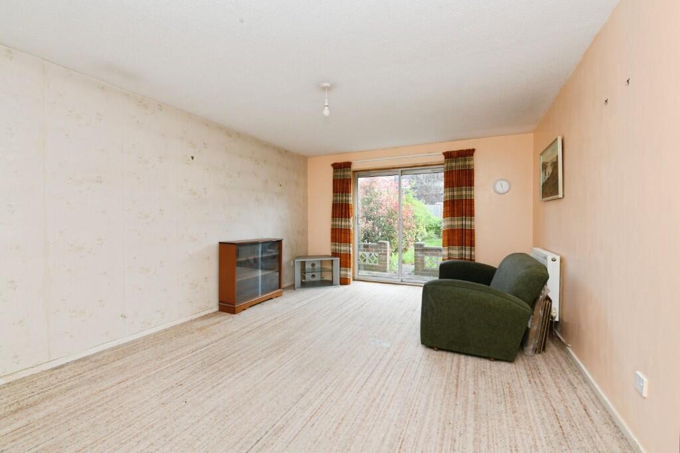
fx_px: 283
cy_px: 226
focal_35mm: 15
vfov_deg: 77.3
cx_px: 340
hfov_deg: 100.4
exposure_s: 1/60
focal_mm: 15
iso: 640
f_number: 11
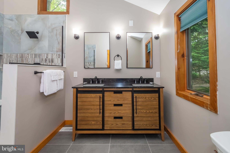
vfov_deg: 77.3
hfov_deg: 100.4
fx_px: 96
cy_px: 76
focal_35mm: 15
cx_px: 115
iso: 640
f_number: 4
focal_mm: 10
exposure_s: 1/60
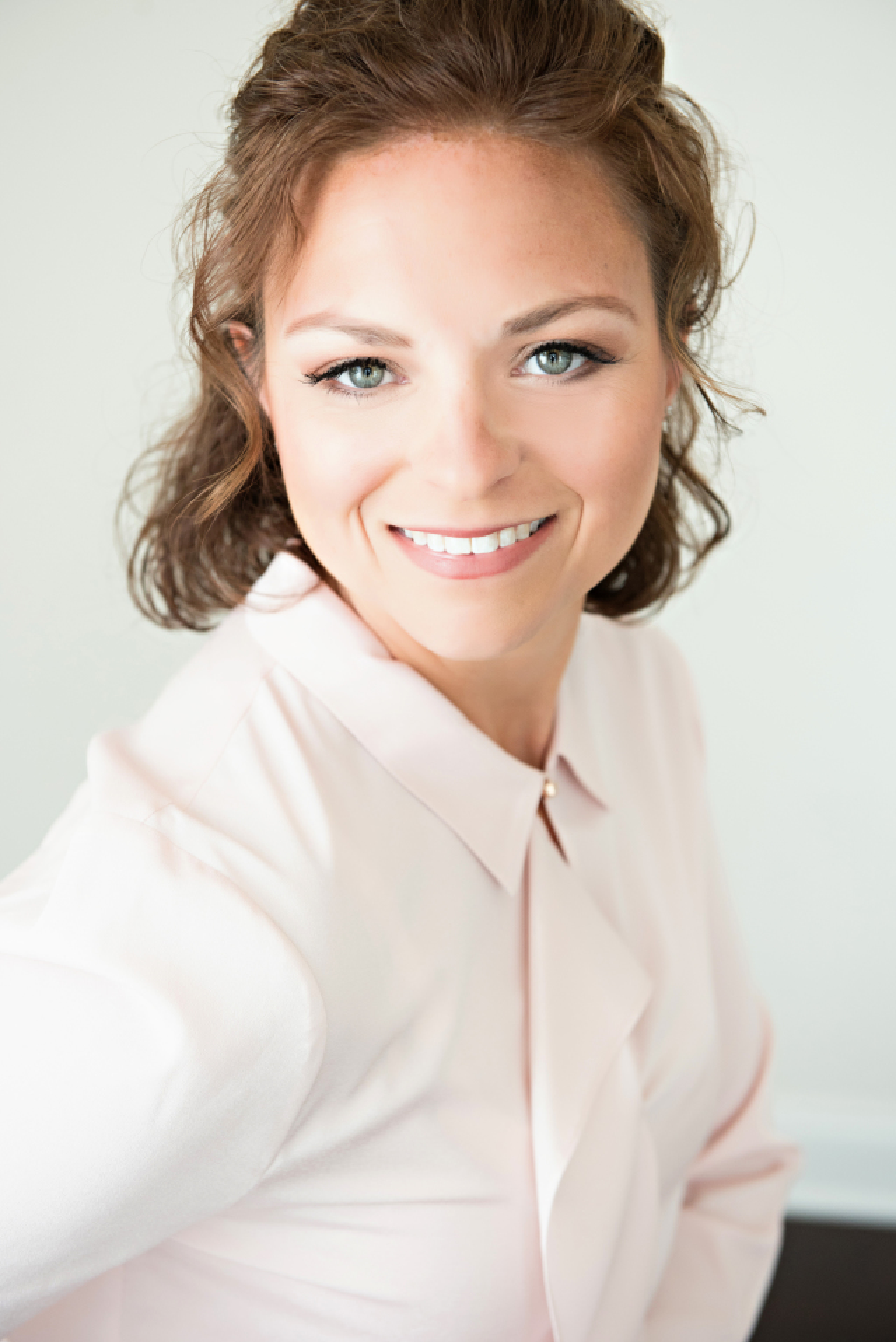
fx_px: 2311
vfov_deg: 32.4
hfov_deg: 21.9
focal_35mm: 62
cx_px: 448
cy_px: 671
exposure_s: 1/125
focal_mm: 62
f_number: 4.5
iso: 1000
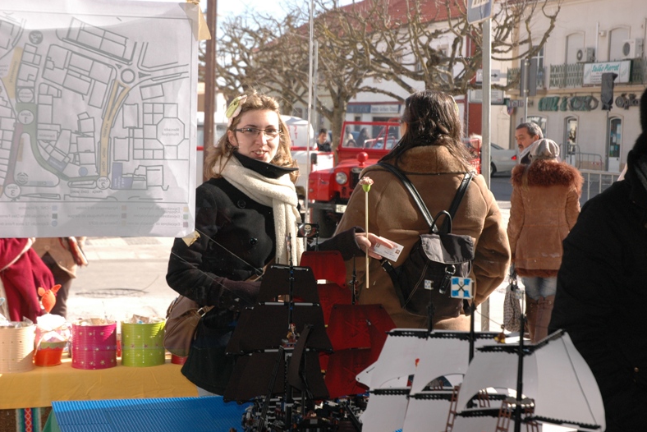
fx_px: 1312
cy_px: 215
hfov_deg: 27.7
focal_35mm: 73
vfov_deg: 18.7
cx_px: 325
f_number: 6.3
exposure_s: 1/320
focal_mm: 48
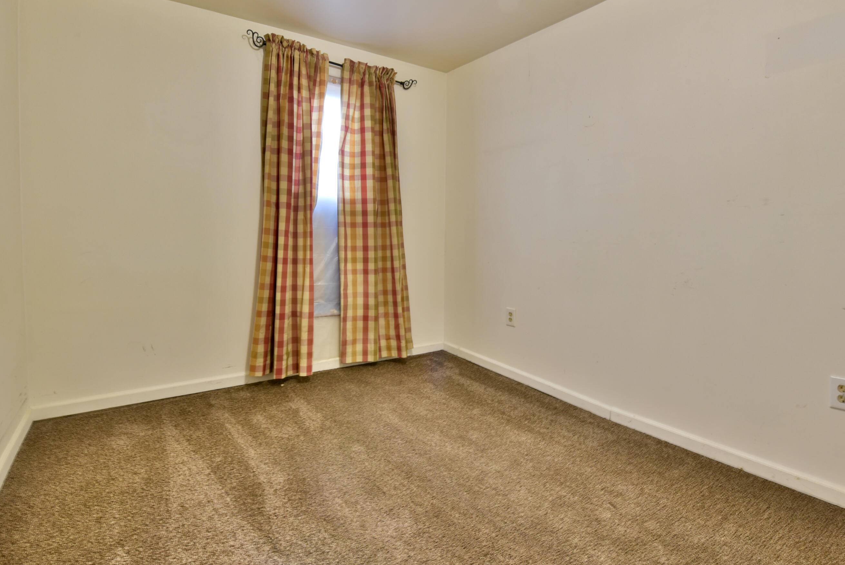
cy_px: 253
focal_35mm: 16
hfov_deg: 96.5
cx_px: 385
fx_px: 376
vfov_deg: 73.6
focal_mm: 14
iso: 800
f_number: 11
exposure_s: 1/5
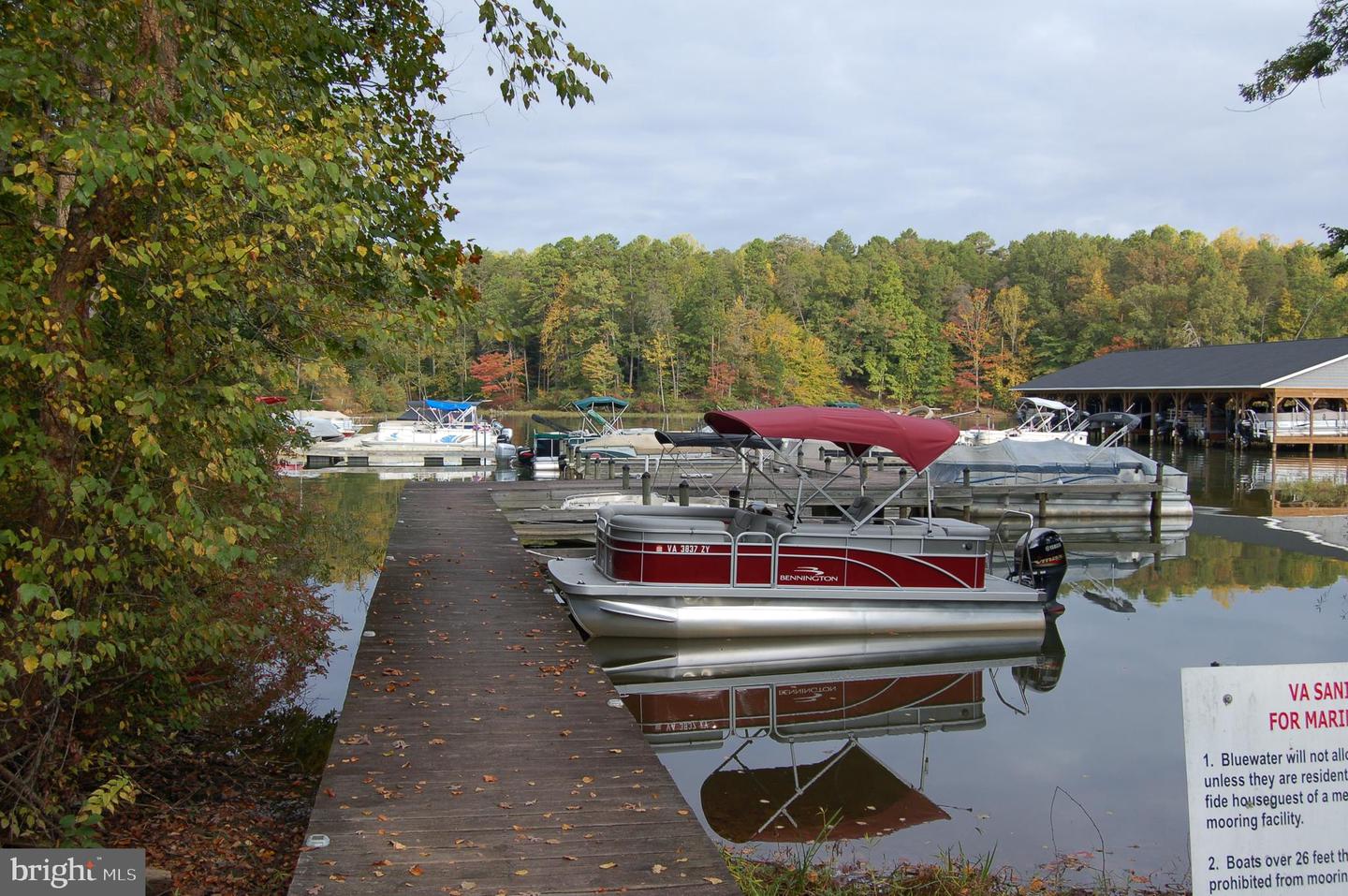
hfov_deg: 53.2
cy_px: 448
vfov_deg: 36.8
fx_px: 1347
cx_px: 674
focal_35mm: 36
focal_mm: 24
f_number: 7.1
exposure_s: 1/200
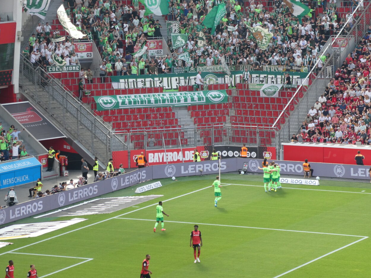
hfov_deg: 12.4
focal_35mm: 159
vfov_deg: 9.3
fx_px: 1704
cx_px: 176
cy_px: 105
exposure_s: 1/80
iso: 80
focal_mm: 22.3
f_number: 5.2
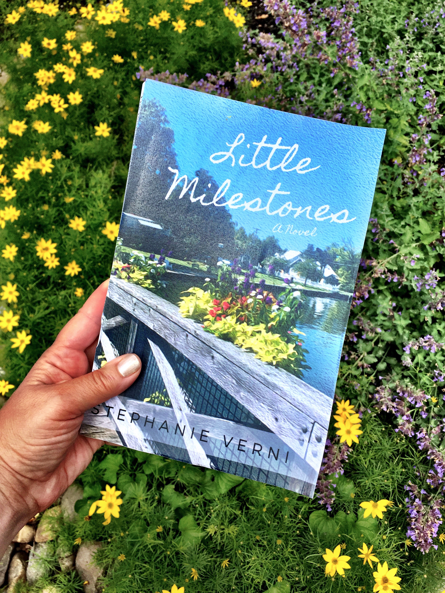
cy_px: 296
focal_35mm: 29
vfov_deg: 61.7
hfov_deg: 48.2
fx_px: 497
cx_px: 222
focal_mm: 4.15
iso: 32
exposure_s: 1/2326
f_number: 2.2
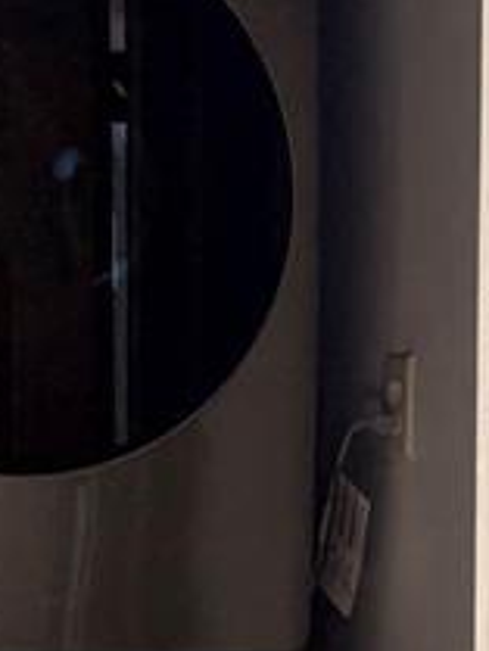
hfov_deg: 9.9
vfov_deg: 13.2
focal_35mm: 149
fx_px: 2804
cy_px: 561
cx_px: 84
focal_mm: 5.96
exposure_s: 1/475
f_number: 1.6
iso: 64
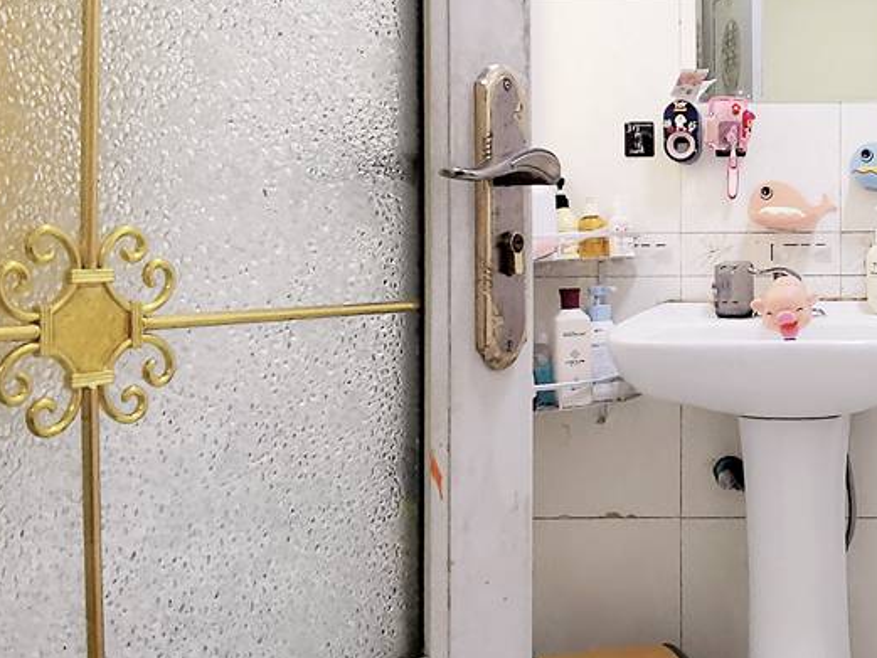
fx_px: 1191
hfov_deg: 37.4
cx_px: 815
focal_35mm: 47
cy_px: 227
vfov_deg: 30.7
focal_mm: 2.26
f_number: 2.2
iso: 640
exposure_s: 1/25
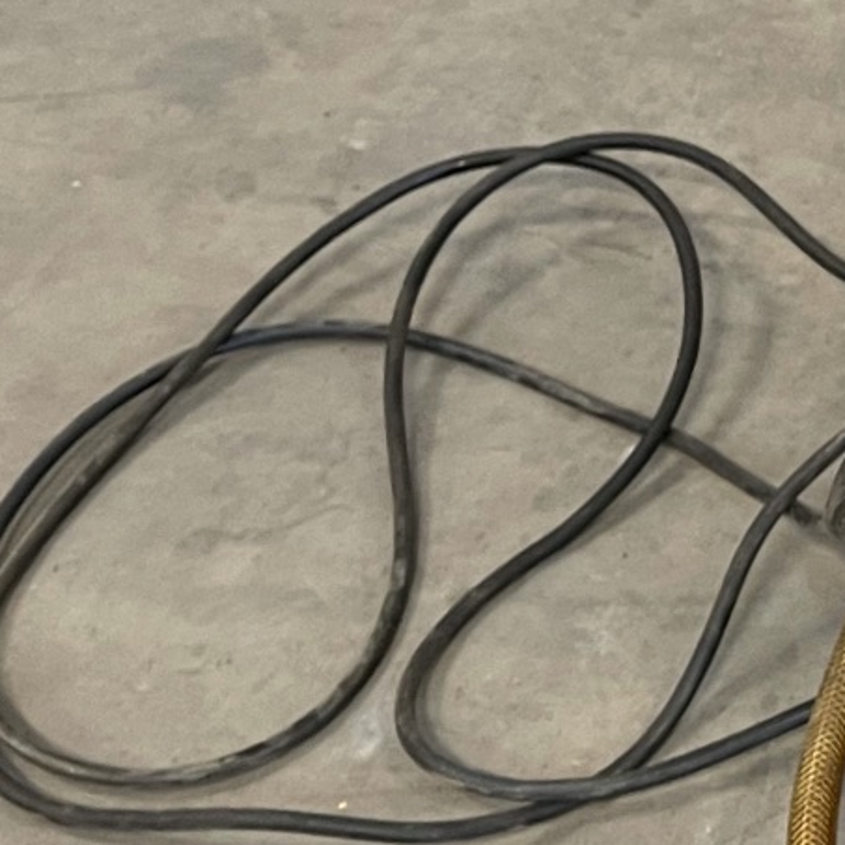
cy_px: 138
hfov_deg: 15.4
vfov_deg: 16.6
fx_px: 2872
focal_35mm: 104
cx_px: 1272
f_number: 1.6
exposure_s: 1/50
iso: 400
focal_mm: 5.1
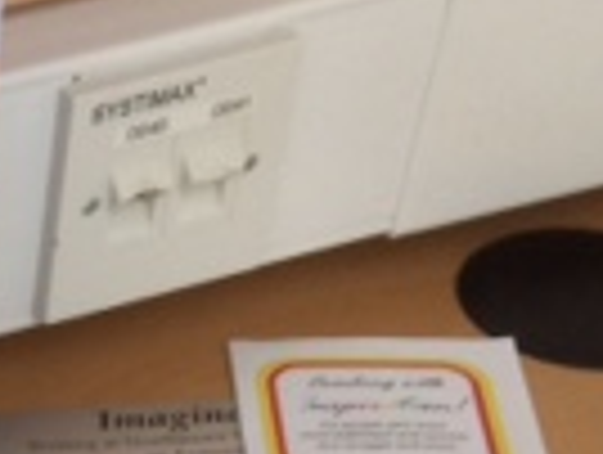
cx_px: -468
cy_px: 975
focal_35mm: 138
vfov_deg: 9.8
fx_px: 2408
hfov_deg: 13.0
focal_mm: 4.15
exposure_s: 1/33
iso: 100
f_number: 2.2
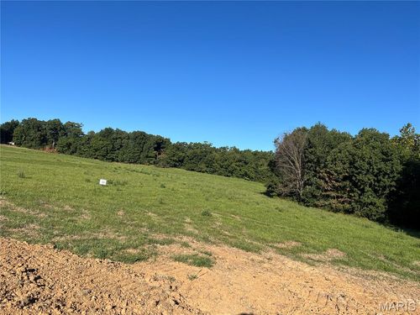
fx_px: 315
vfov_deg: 53.1
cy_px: 158
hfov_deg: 67.3
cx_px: 210
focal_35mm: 26
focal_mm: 5.7
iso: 50
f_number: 1.5
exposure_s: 1/3831
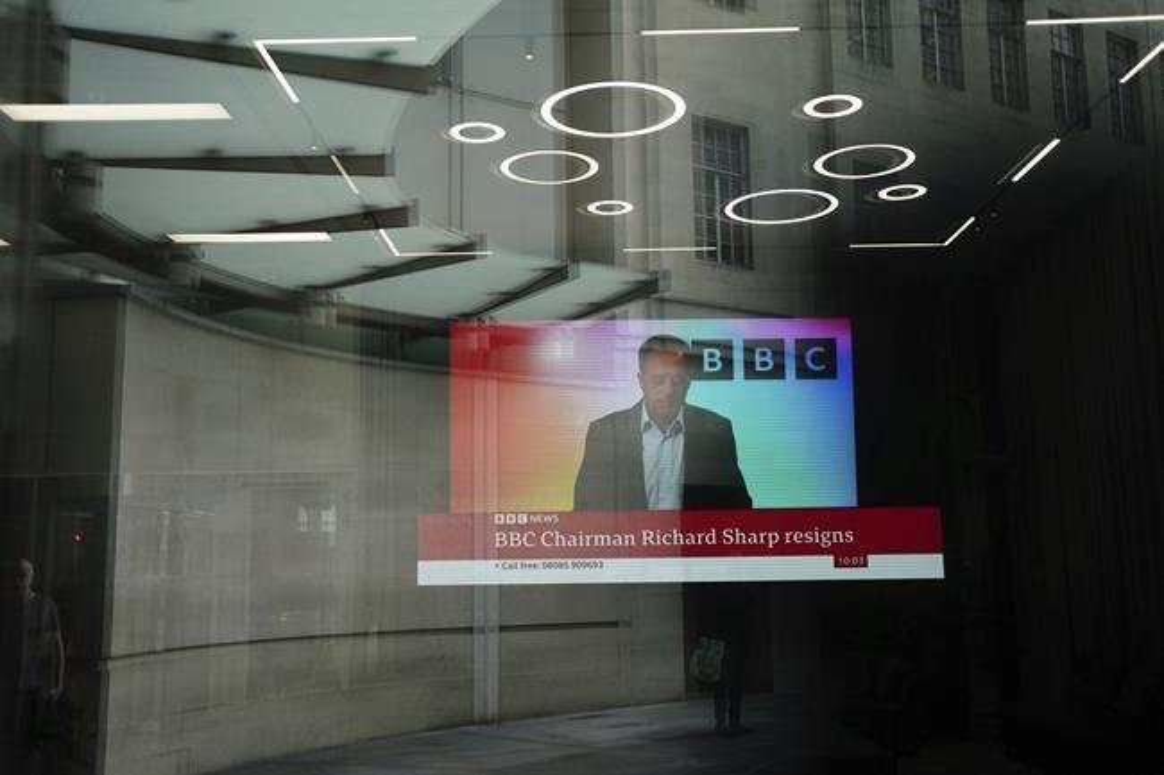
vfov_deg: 37.8
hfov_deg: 54.4
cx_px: 582
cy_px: 388
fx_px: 1131
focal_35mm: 35
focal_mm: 35
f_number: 1.8
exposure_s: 1/2000
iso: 800
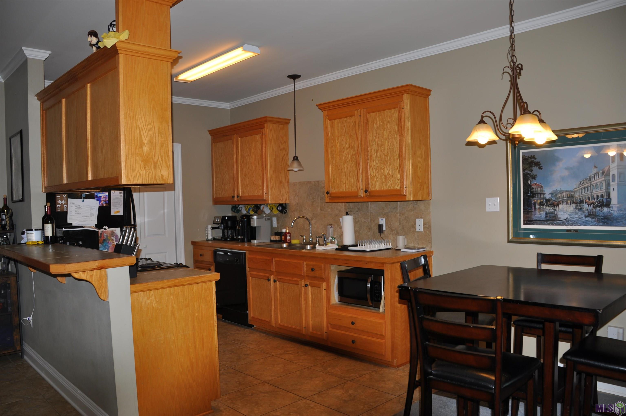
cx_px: 313
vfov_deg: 47.8
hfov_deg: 67.4
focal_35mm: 27
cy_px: 208
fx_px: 469
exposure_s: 1/60
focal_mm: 18
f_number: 3.5
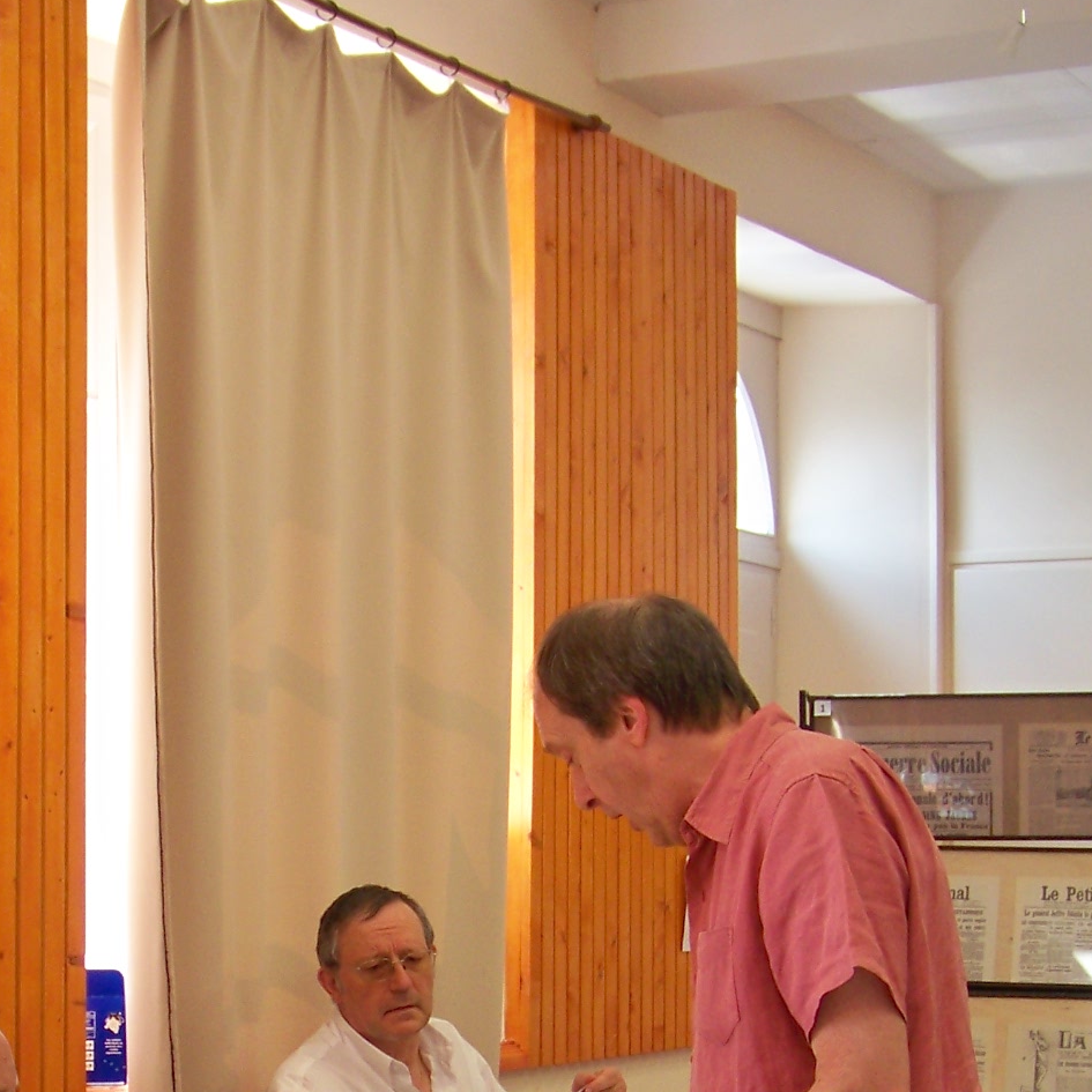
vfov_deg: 20.9
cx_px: 295
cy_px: 1115
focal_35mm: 80
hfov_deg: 21.5
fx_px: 2855
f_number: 2.8
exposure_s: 1/40
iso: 80
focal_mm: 5.85
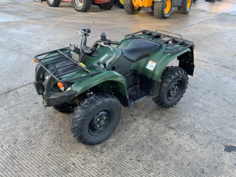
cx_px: 118
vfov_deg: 48.2
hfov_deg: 61.7
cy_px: 88
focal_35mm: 29
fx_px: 198
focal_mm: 3
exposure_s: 1/122
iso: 50
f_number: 1.8
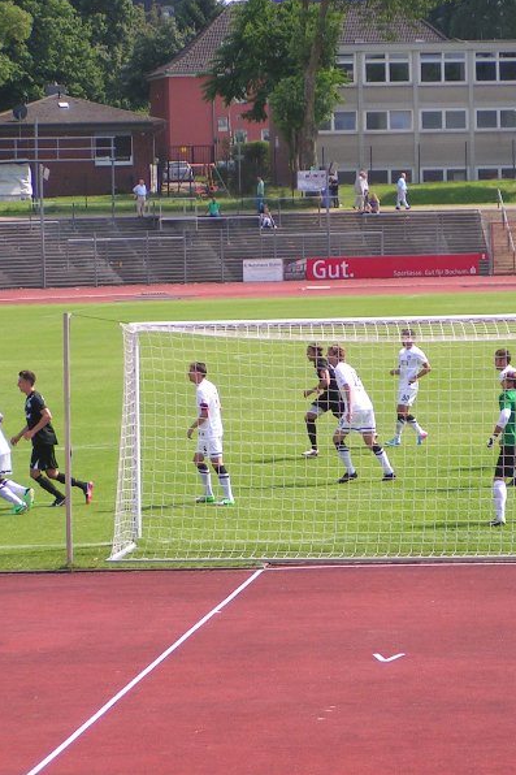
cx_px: 434
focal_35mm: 183
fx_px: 3936
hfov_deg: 7.5
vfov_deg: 11.2
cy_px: 386
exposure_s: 1/500
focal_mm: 20
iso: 50
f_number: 3.5
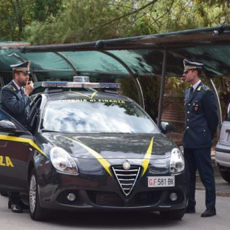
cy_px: 107
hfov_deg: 11.3
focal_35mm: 155
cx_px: 96
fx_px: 1165
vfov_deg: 11.3
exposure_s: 1/200
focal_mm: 70
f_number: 10
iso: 400
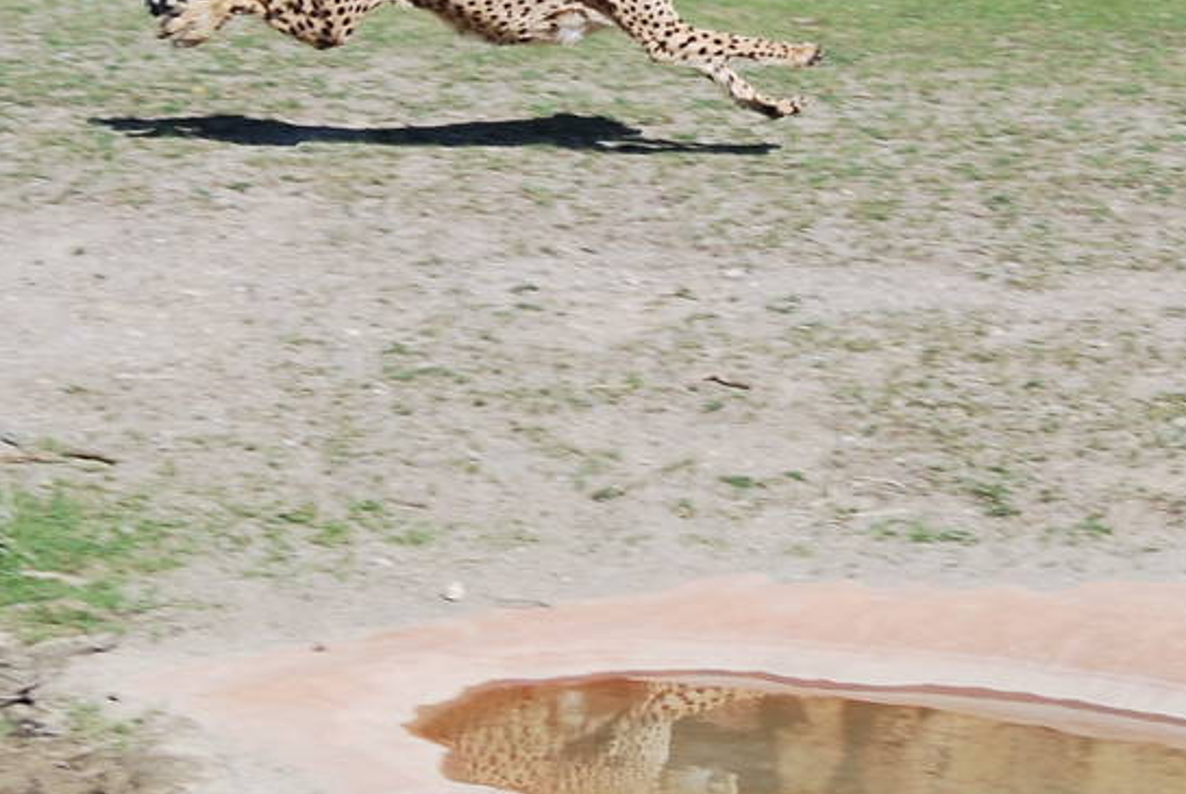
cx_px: 940
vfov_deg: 4.8
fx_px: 9450
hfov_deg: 7.2
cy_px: 47
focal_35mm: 286
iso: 250
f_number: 4.5
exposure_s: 1/500
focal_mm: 65
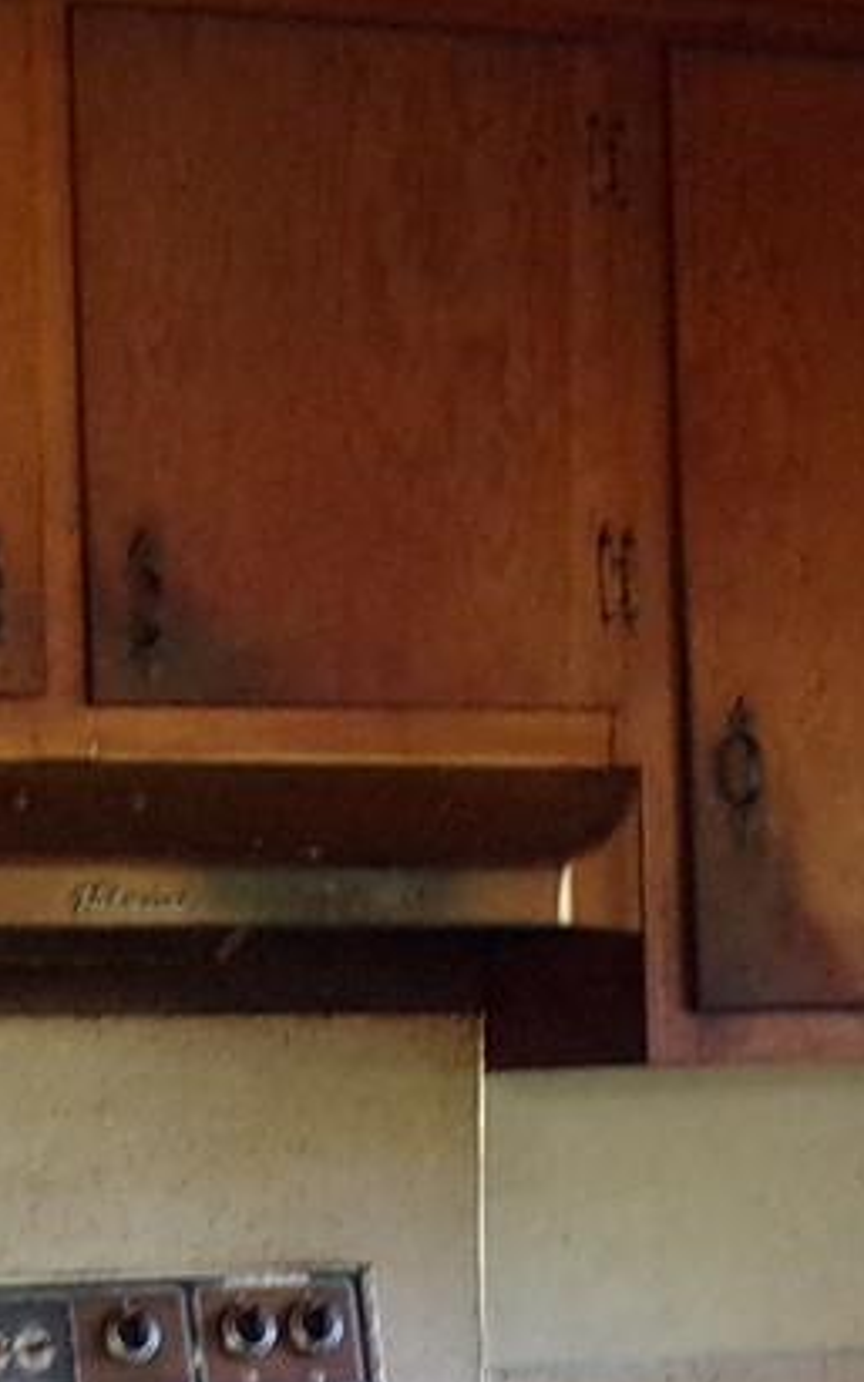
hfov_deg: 8.9
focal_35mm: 148
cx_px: 450
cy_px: 1019
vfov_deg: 14.1
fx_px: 5574
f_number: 3.1
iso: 200
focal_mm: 5
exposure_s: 1/25
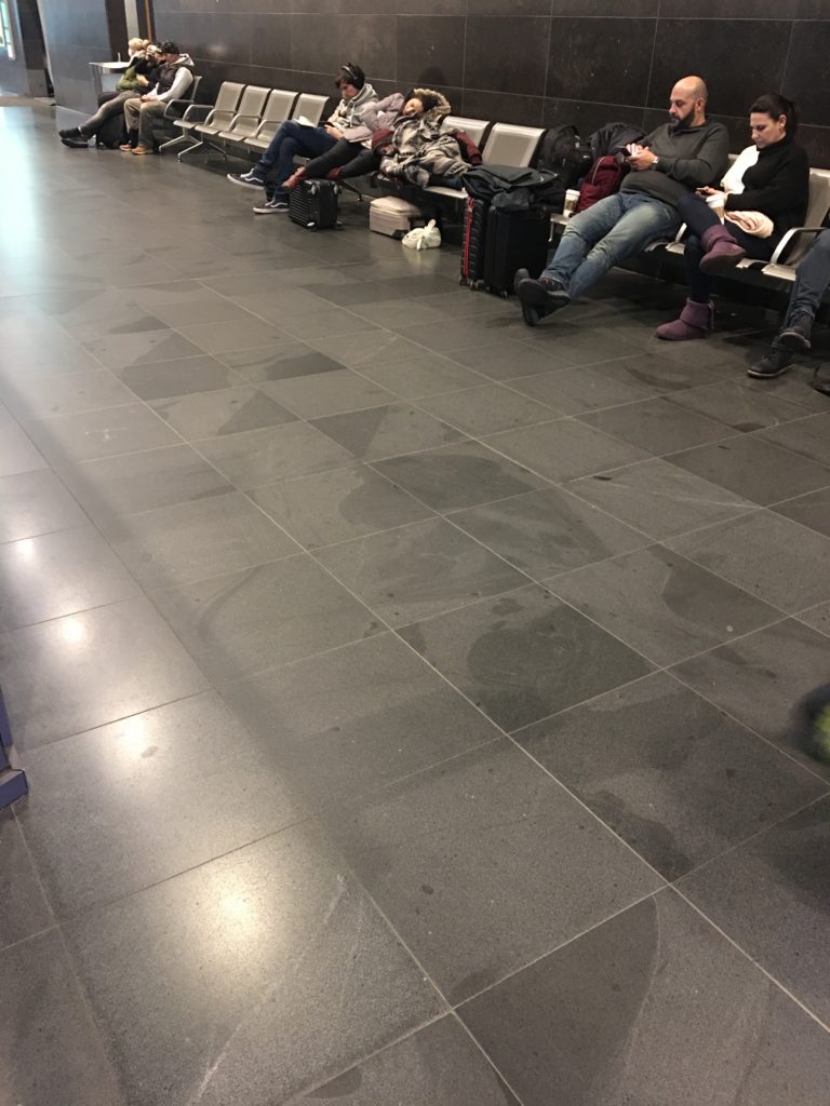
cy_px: 553
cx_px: 415
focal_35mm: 29
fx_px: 927
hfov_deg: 48.2
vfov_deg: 61.7
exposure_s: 1/4
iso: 100
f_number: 2.2
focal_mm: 4.15
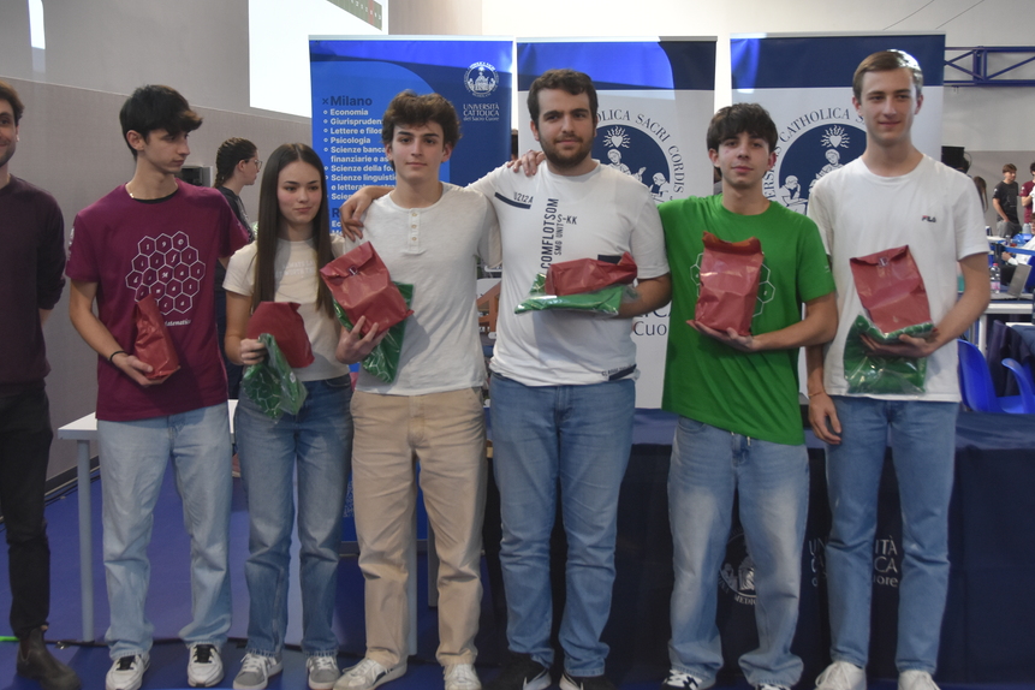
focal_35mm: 46
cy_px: 298
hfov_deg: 42.7
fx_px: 1322
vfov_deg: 29.2
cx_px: 486
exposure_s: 1/60
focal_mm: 22
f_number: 4
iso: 800
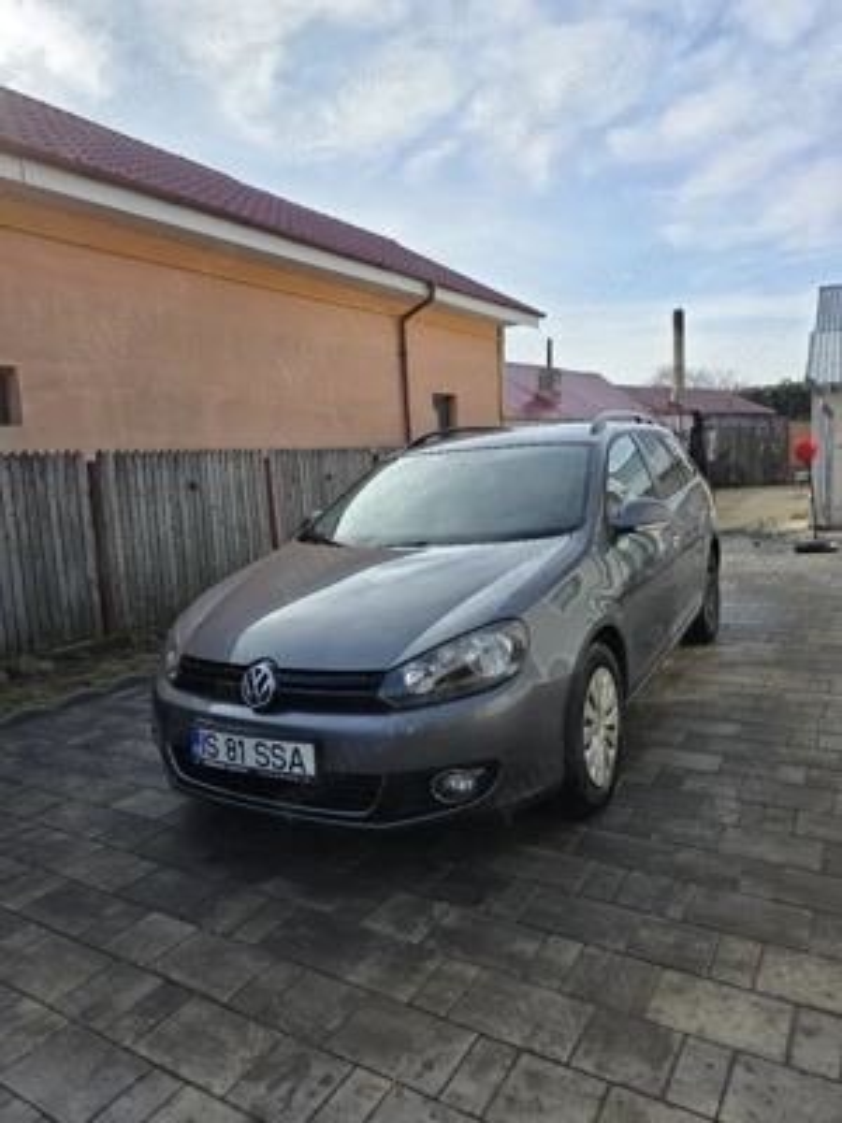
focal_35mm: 23
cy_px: 562
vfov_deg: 73.9
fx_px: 746
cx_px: 421
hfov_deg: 58.9
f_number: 1.7
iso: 80
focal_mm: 6.3
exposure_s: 1/10000
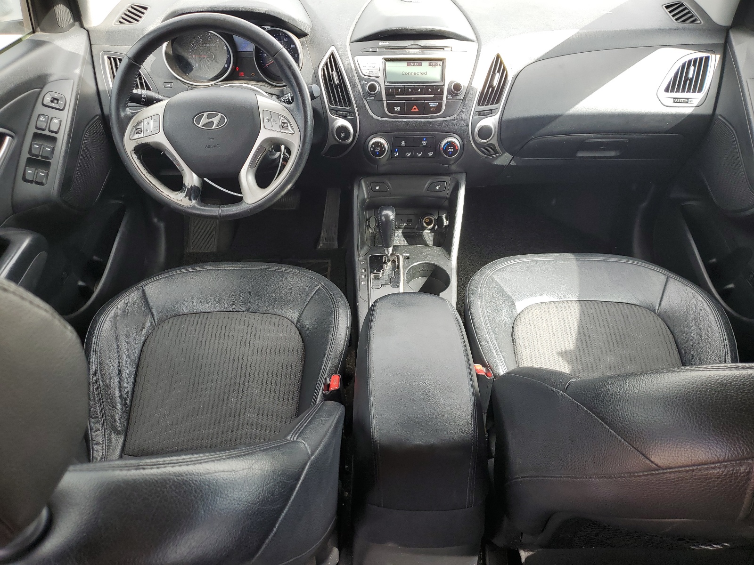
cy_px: 282
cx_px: 377
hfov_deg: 67.3
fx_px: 566
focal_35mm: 26
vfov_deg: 53.1
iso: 50
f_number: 1.5
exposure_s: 1/263
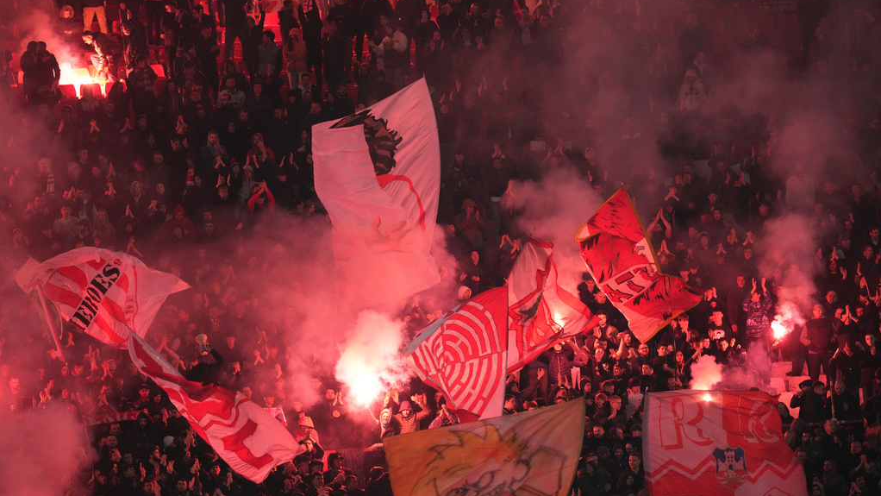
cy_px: 283
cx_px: 440
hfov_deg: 5.1
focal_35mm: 420
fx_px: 9812
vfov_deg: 2.9
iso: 4000
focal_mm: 400
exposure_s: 1/1600
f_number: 2.8
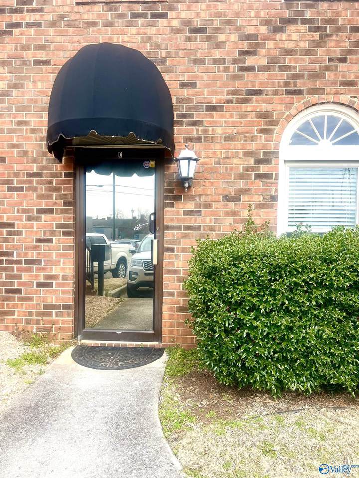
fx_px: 360
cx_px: 180
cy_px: 239
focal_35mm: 26
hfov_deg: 53.1
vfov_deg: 67.3
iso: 50
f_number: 1.5
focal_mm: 5.7
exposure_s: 1/1266
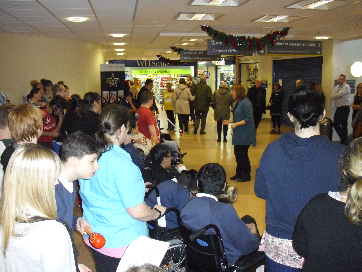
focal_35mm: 38
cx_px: 181
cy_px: 136
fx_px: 397
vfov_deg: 37.7
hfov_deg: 49.0
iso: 400
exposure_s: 1/60
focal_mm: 6.2
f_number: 2.8
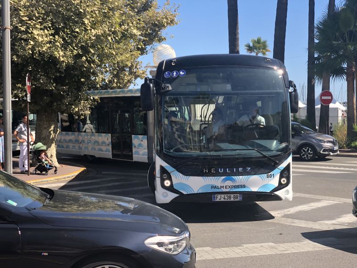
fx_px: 536
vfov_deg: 28.0
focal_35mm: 52
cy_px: 134
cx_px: 178
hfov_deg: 36.8
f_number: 2.4
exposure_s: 1/545
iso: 16
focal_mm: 6
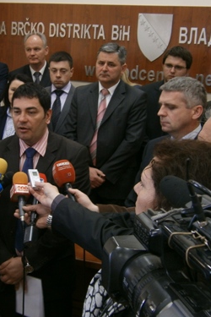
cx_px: 46
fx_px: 484
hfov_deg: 24.3
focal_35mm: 55
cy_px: 139
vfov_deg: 36.2
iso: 125
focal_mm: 5.5
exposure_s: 1/30
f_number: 2.9
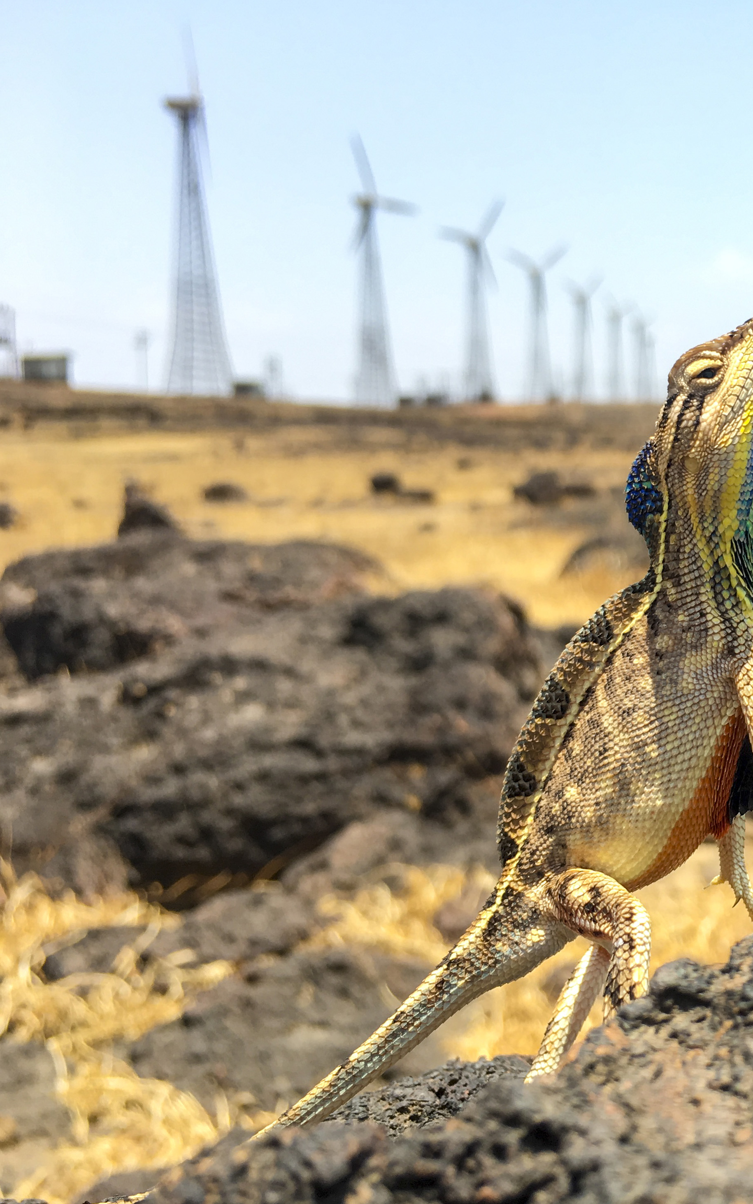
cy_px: 591
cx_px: 810
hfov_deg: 28.1
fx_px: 1379
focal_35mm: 42
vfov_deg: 47.2
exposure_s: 1/590
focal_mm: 4.15
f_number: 2.2
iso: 25
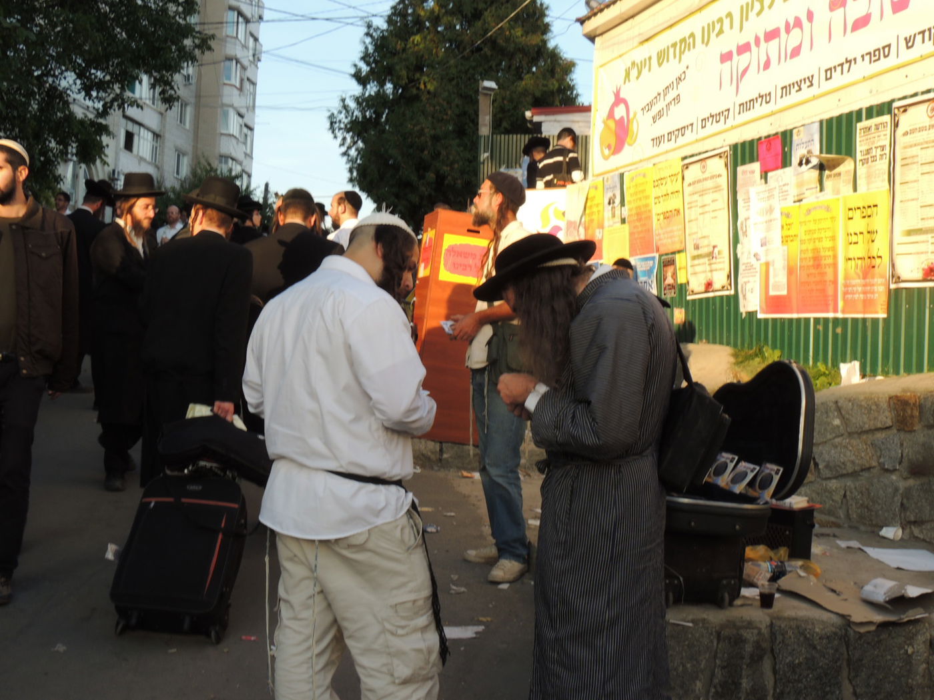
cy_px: 350
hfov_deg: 40.4
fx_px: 1268
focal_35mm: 47
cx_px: 467
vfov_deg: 30.9
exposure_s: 1/60
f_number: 7
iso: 100
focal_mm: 8.3
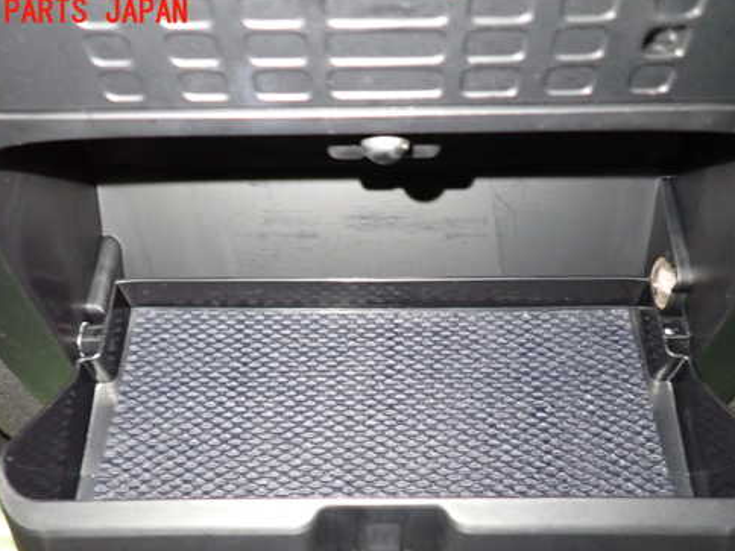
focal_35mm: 31
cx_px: 368
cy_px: 335
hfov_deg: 58.4
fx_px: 658
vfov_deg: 45.2
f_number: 2
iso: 800
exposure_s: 1/13
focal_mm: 4.5
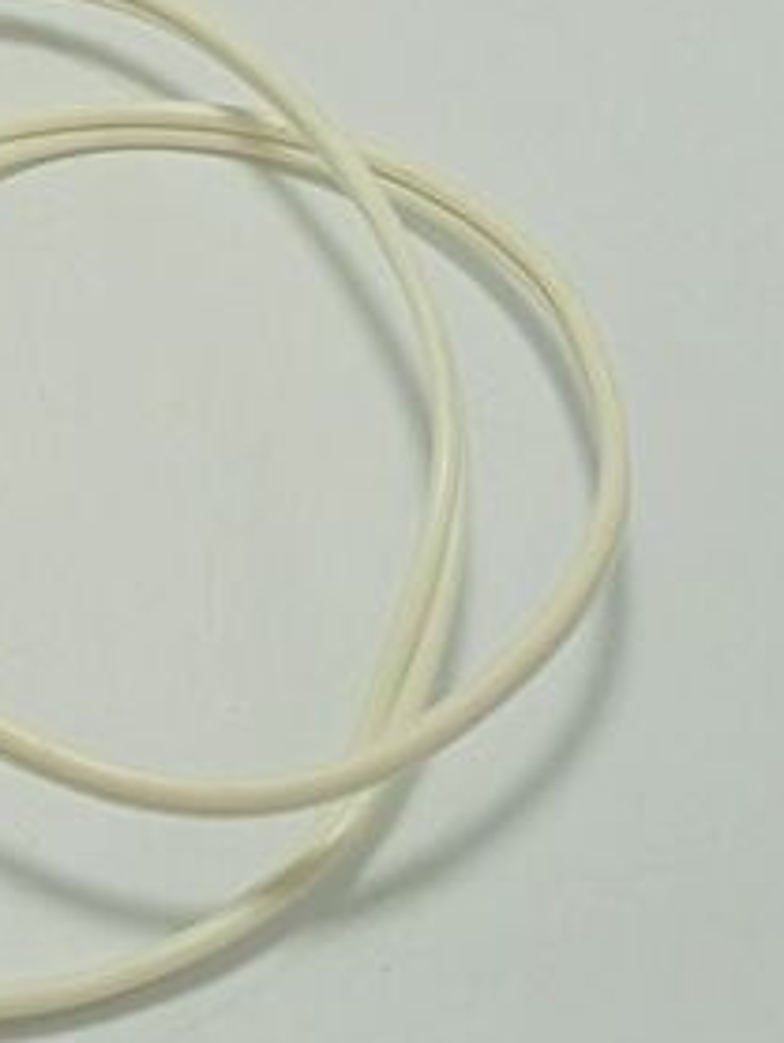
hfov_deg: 13.0
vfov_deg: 16.1
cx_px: -219
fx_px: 3317
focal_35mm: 110
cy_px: -612
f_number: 4
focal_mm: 6.1
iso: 100
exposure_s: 1/100
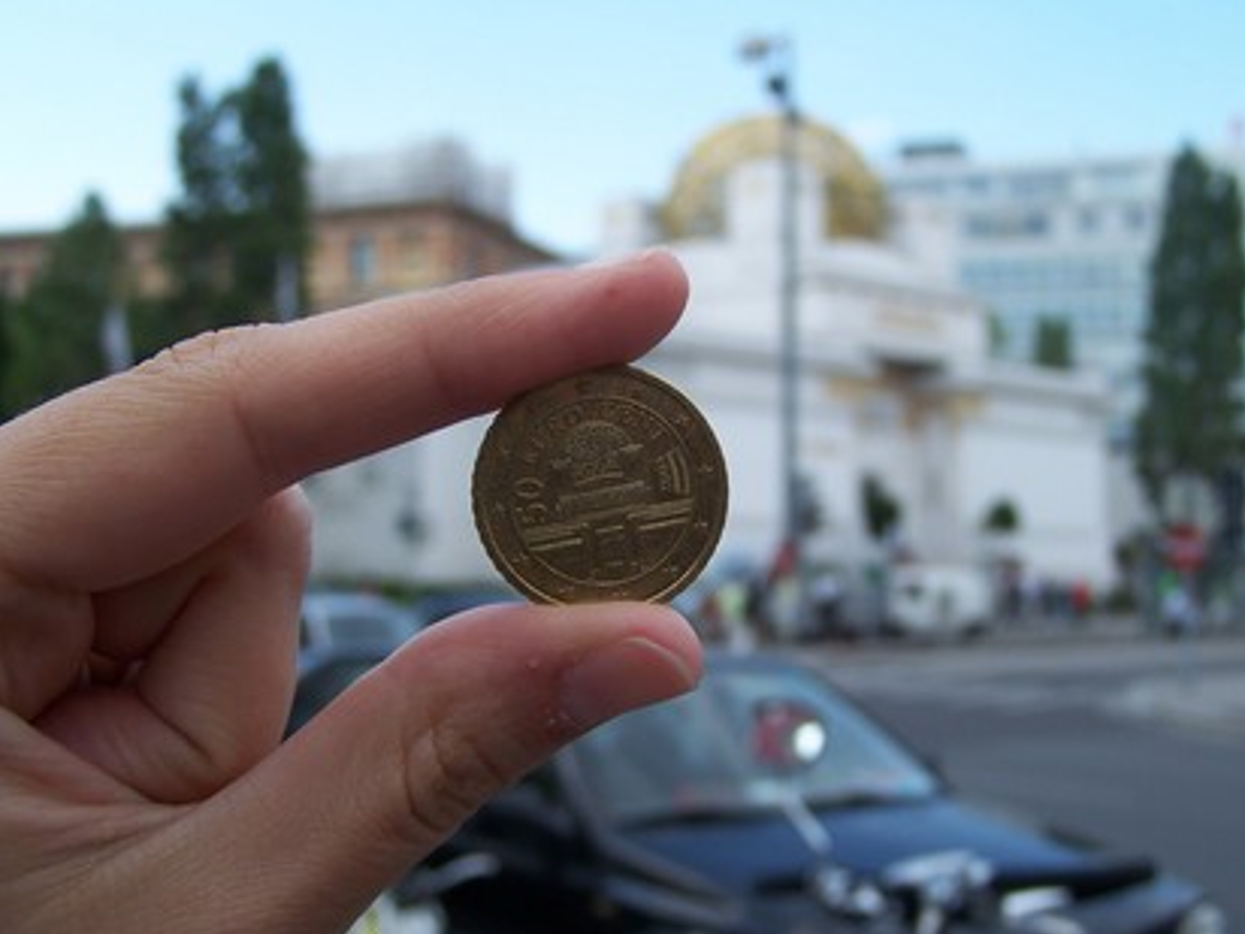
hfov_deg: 40.4
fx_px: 1690
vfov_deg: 30.9
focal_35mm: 47
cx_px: 626
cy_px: 502
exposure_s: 1/400
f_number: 2.9
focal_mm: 7.1
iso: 80
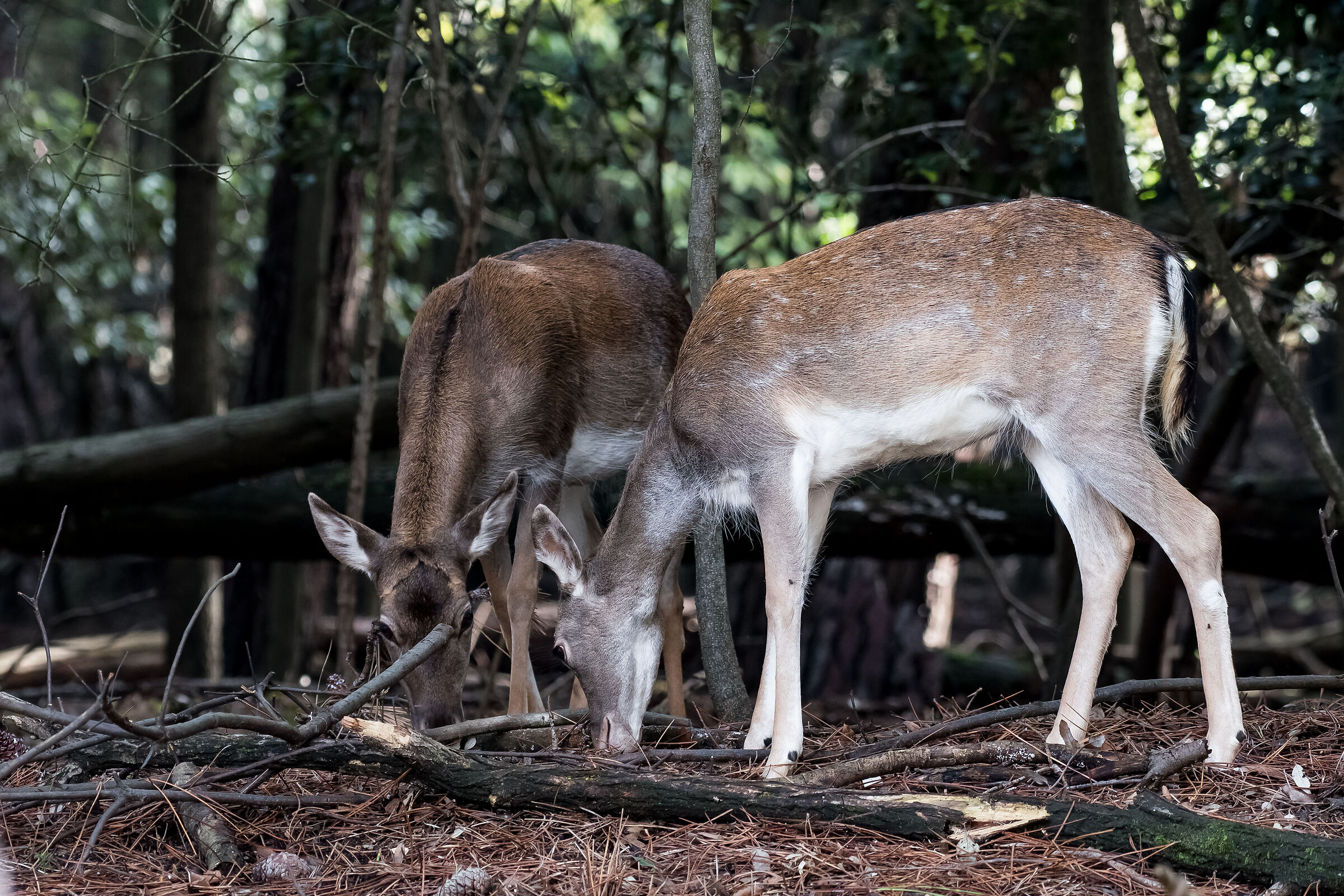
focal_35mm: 300
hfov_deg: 6.9
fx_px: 11199
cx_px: 672
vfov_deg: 4.6
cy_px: 448
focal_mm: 200
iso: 1600
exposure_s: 1/80
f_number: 6.3
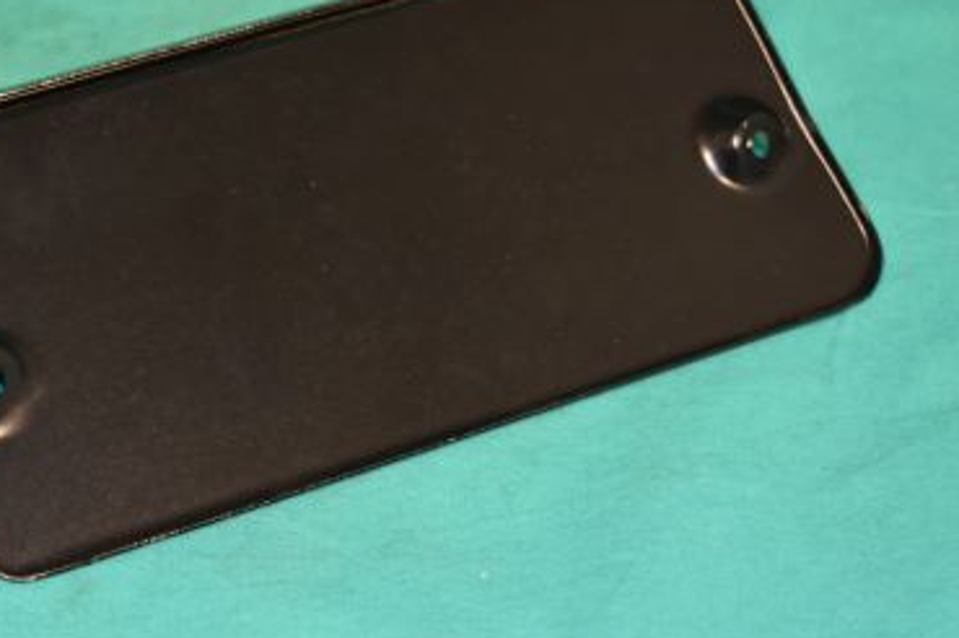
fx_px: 2981
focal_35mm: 112
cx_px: 205
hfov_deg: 18.1
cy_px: 239
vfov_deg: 12.2
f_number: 5.6
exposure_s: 1/125
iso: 280
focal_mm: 46
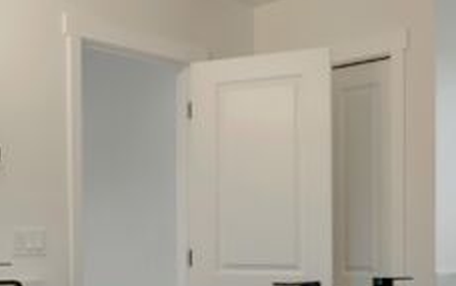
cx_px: 174
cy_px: 251
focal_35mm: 60
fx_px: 745
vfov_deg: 21.3
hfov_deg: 33.9
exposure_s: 1/800
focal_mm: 33.5
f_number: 9
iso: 400
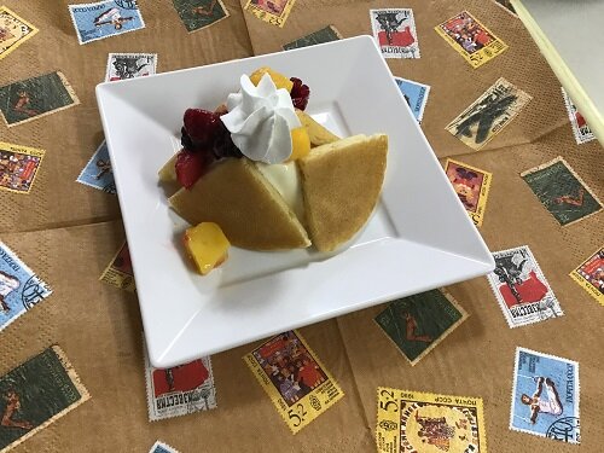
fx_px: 541
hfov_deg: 58.4
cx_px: 302
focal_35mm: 31
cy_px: 226
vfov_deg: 45.4
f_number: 2.4
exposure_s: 1/30
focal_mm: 3.3
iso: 40
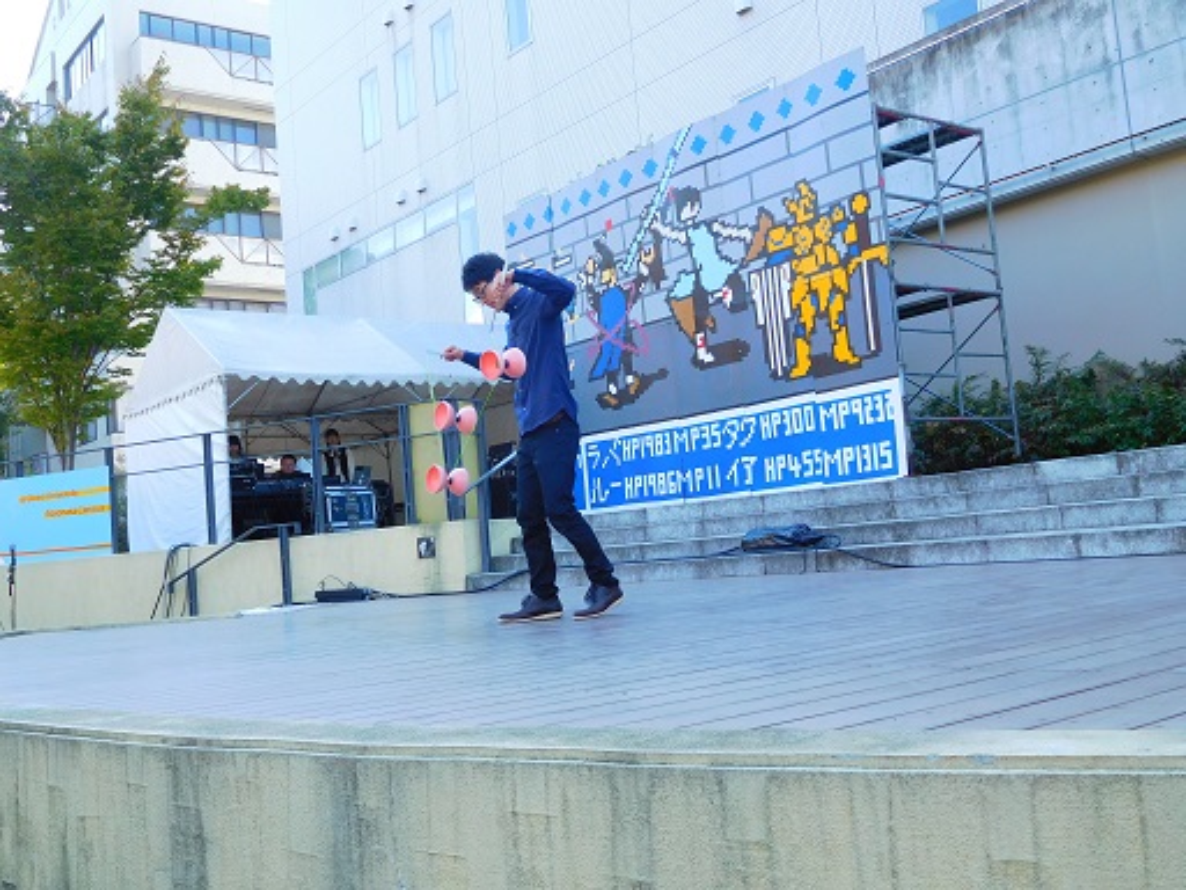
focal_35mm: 35
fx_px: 1199
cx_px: 593
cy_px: 445
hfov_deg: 52.6
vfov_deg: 40.7
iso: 125
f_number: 3.8
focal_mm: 6.2
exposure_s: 1/160
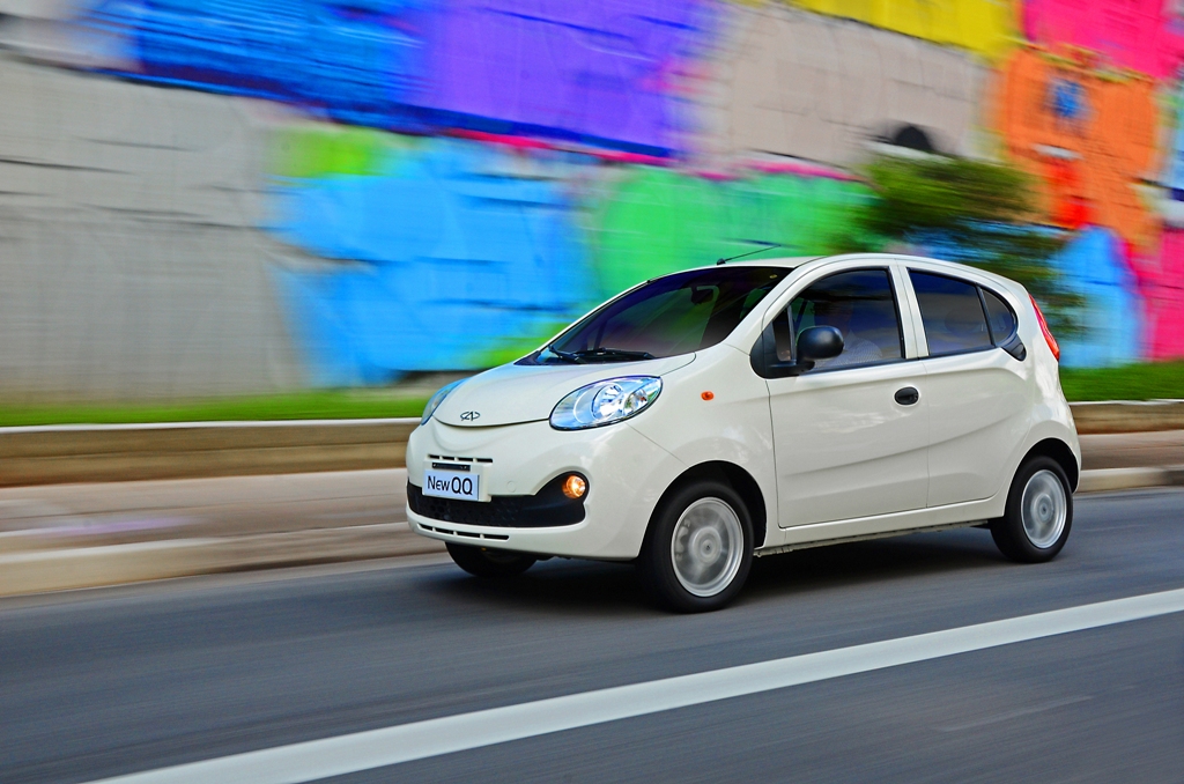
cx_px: 592
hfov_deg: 46.5
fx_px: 1378
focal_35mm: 42
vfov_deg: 31.7
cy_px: 392
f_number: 16
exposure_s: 1/25
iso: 500
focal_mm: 28
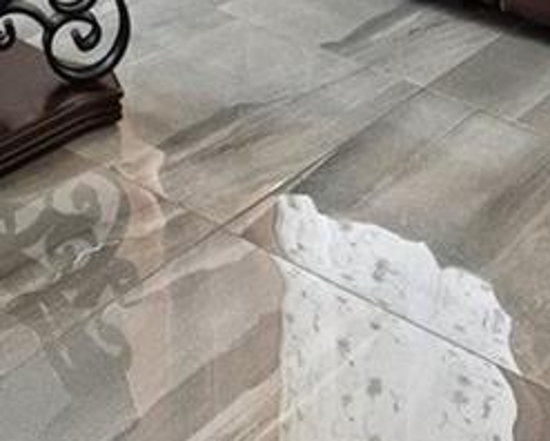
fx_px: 1385
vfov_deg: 14.4
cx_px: 0
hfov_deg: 21.7
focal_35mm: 85
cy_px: -493
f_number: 8
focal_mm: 14
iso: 1400
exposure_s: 1/13
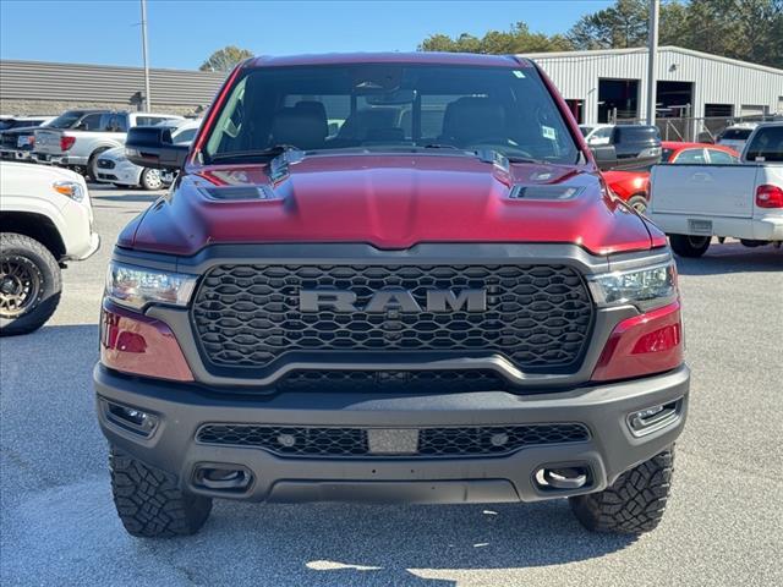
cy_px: 294
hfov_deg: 39.7
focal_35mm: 48
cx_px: 392
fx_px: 1086
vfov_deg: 30.3
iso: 64
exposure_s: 1/832
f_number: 1.78
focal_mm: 6.76
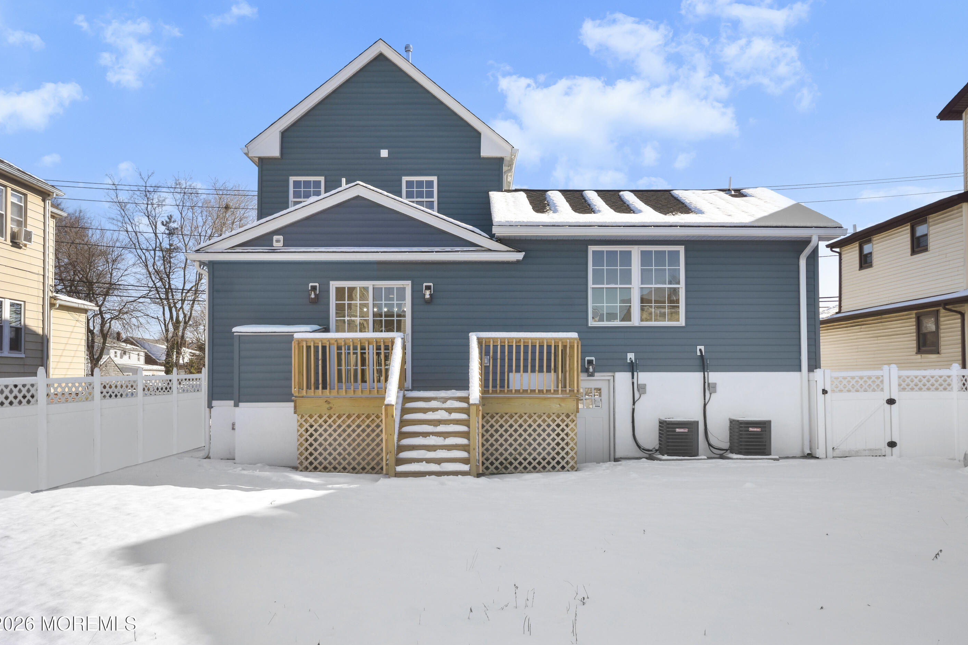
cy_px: 311
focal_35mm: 32
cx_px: 493
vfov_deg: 41.1
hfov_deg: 58.7
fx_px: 860
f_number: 8
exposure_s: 1/400
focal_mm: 20
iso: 250
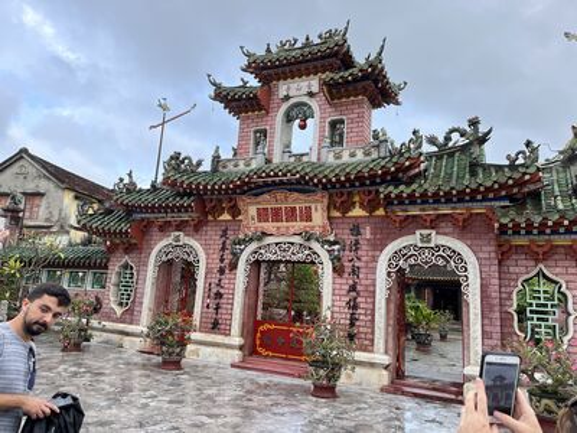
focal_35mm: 26
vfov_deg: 53.1
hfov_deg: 67.3
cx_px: 288
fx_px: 433
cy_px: 216
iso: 50
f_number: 1.6
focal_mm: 5.1
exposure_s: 1/710
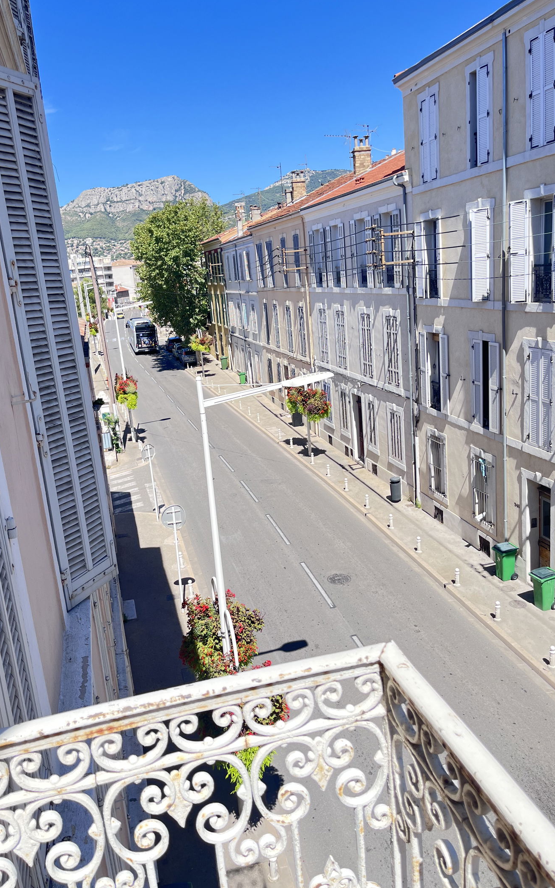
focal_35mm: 28
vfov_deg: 66.5
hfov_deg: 44.5
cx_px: 248
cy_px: 440
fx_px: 678
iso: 50
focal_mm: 5.1
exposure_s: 1/1009
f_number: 1.6
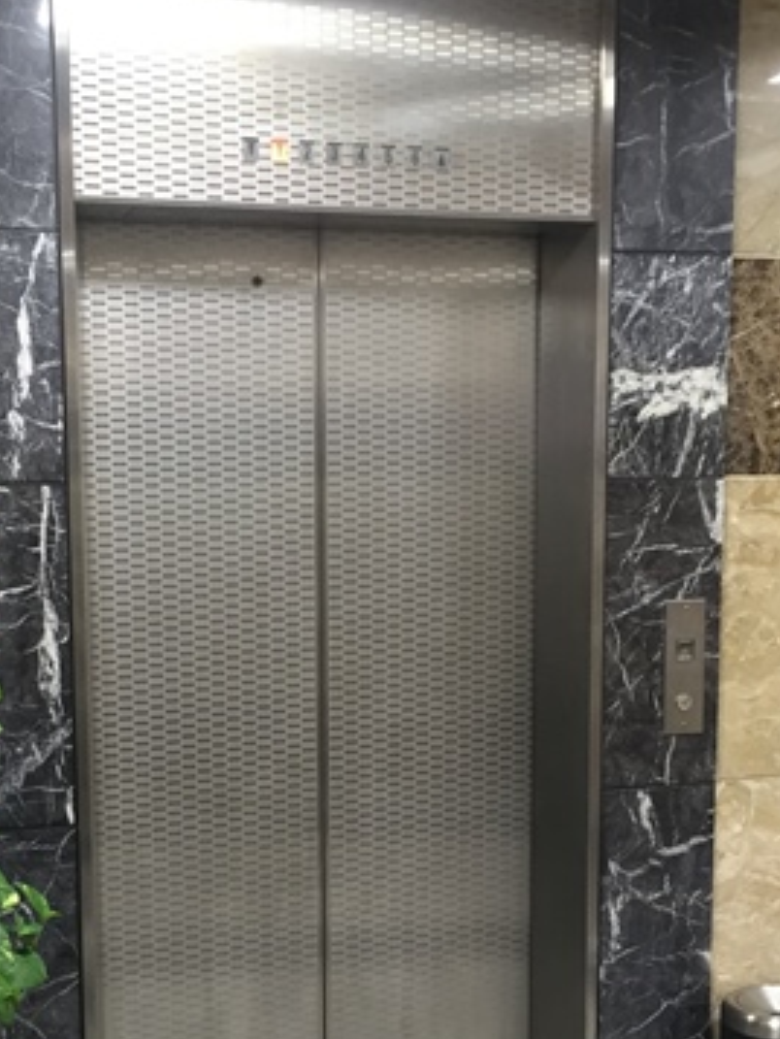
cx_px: 329
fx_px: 1561
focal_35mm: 52
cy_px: 707
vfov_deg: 36.4
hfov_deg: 28.0
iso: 80
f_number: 2.2
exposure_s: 1/30
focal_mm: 4.15
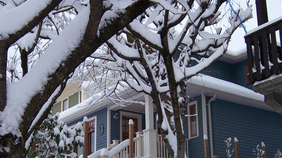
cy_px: 110
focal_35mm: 59
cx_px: 140
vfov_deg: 20.3
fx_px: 441
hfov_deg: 35.4
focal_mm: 6.7
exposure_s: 1/180
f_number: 4
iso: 80
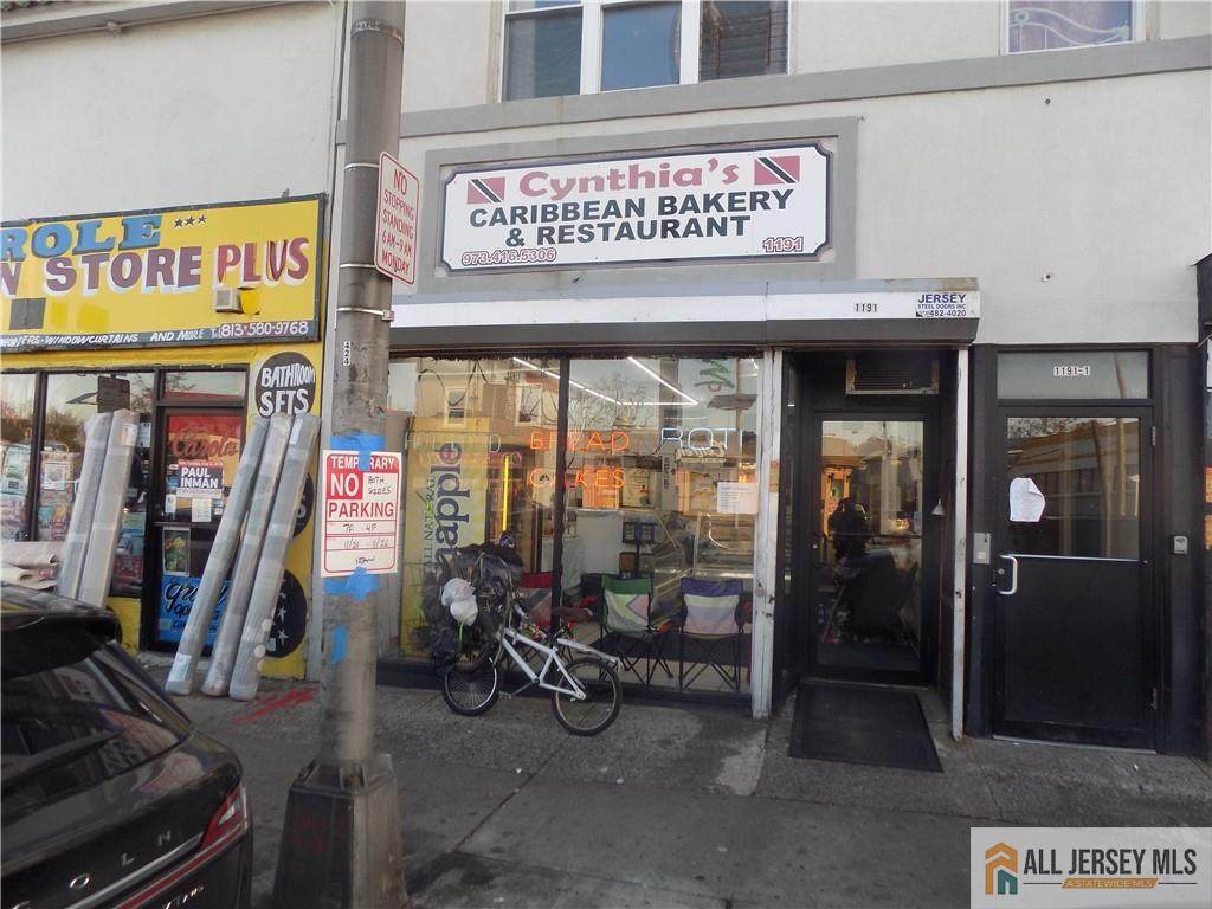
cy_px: 454
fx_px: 805
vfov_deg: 58.9
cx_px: 606
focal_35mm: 23
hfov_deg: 73.9
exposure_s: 1/125
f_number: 3.1
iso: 80
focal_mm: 4
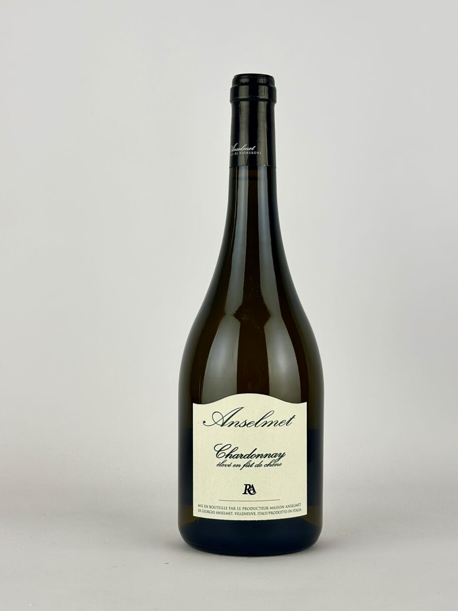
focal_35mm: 63
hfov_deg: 23.3
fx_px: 1112
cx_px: 245
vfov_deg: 30.7
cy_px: 293
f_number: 1.78
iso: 80
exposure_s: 1/858
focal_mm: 6.86
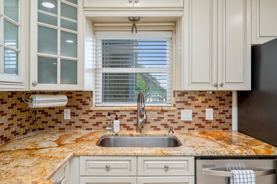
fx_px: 161
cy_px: 92
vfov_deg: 59.4
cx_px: 138
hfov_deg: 81.2
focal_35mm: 21
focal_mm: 21
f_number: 9
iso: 200
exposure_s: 1/30
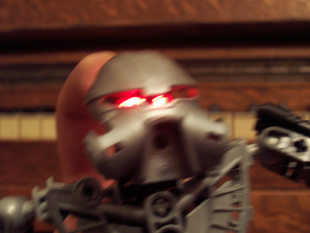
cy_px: 116
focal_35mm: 57
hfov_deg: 33.8
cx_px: 155
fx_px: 510
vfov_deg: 25.7
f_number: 3.4
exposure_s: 1/8
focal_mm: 8.6
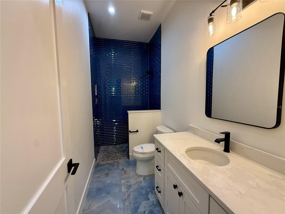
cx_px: 142
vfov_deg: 85.7
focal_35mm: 14
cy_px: 107
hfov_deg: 102.1
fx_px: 115
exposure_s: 1/120
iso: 250
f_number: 2.2
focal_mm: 2.22
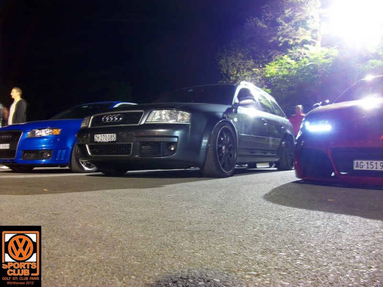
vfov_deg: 41.8
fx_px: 376
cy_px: 144
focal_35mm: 34
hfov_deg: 54.0
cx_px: 192
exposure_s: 1.3
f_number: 2.9
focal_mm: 5.7
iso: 80
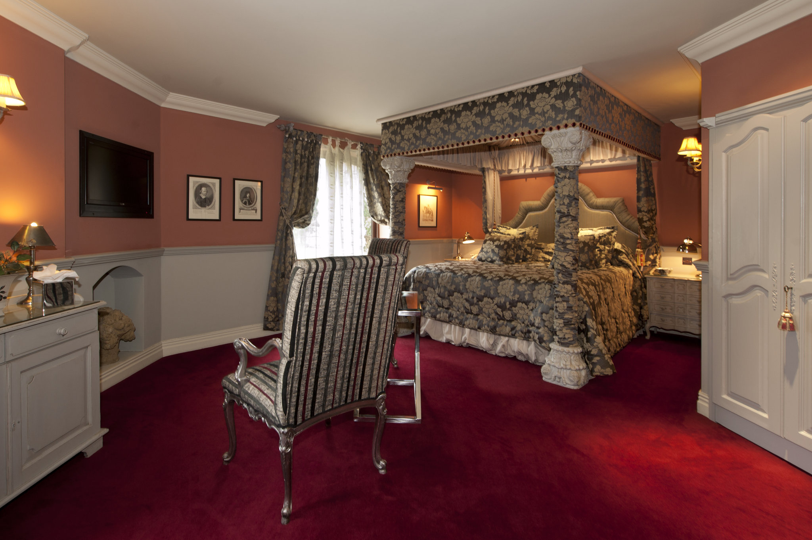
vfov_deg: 77.2
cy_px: 270
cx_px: 406
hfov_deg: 100.4
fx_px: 338
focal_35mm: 15
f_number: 8
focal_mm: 15
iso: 200
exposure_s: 1/2
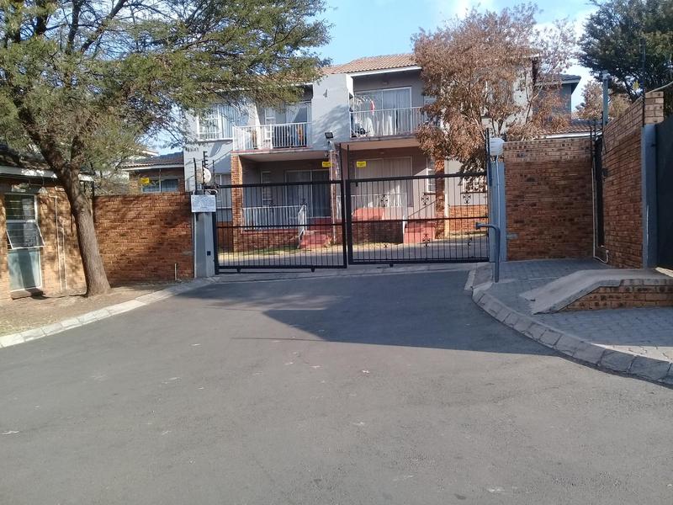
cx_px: 336
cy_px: 252
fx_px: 603
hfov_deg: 58.4
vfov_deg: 45.4
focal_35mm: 31
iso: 50
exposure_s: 1/524
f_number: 2.2
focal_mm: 3.3
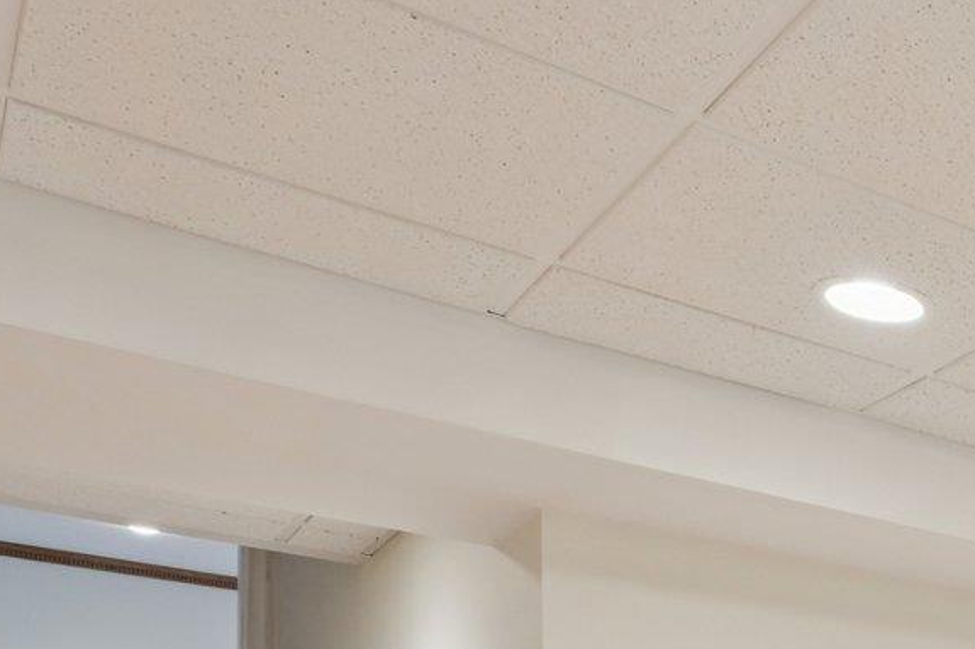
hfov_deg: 24.3
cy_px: 1016
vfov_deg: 19.6
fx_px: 1591
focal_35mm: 59
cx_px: 1555
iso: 400
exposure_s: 1/10
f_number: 9
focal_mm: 16.5
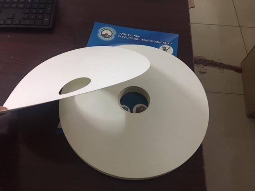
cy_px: 96
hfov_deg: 61.7
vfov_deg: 48.2
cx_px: 128
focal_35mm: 29
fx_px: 214
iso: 80
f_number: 2.2
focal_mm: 4.15
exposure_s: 1/10
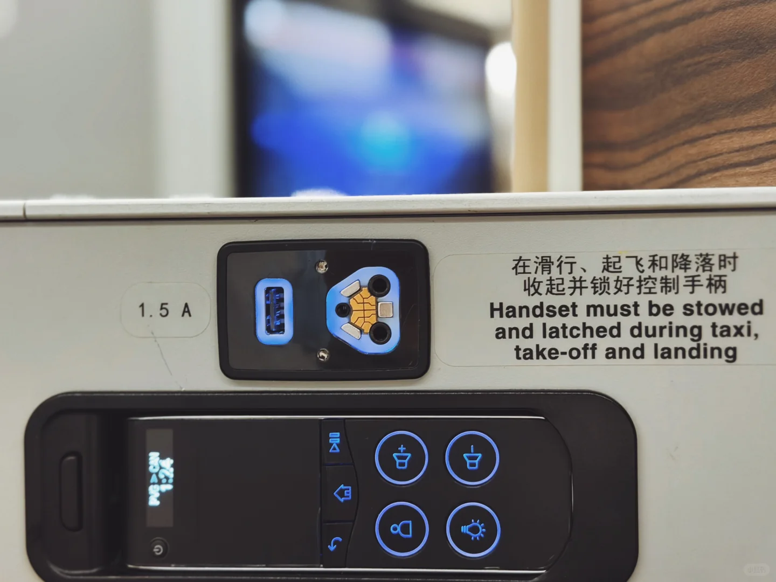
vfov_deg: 30.3
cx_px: 388
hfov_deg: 39.7
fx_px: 1076
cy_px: 291
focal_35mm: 48
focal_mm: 6.76
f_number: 1.78
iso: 800
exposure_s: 1/19
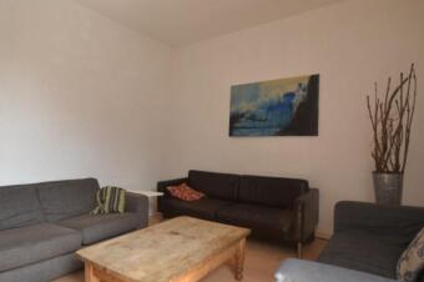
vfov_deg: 59.4
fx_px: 247
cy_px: 148
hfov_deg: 81.1
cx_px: 197
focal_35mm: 21
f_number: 4.5
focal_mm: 10
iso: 400
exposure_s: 1/80
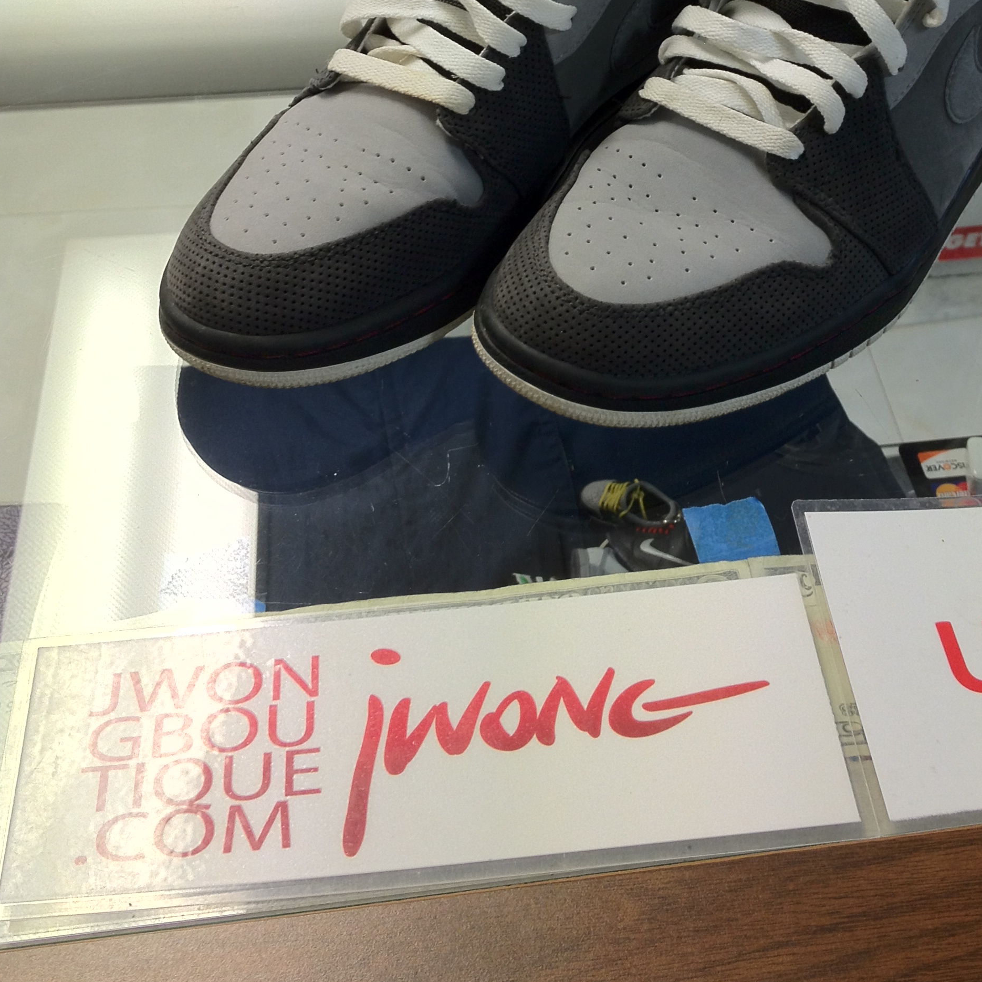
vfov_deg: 30.8
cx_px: 611
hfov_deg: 31.5
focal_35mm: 54
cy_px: 191
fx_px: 1733
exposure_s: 1/20
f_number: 2.4
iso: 80
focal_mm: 4.28
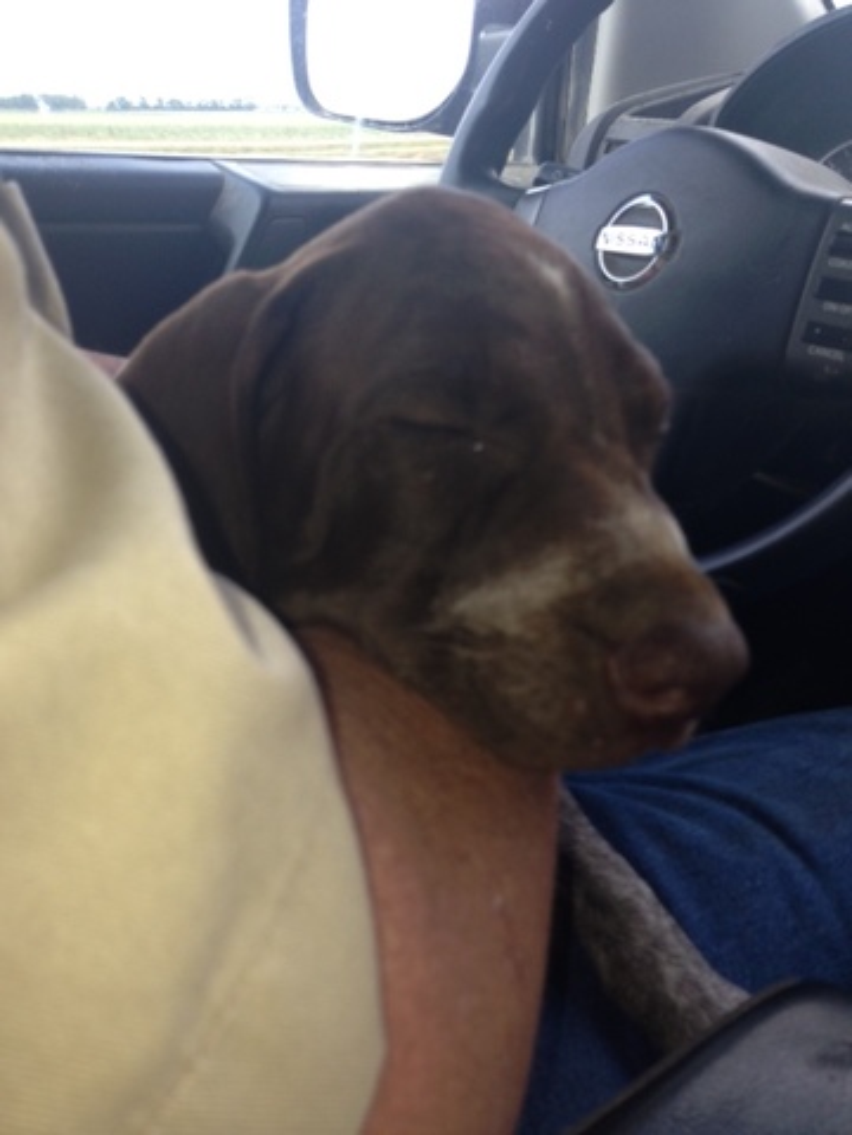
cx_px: 426
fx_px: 1083
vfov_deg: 55.4
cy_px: 568
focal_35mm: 33
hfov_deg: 42.9
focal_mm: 4.13
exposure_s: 1/121
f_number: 2.4
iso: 50
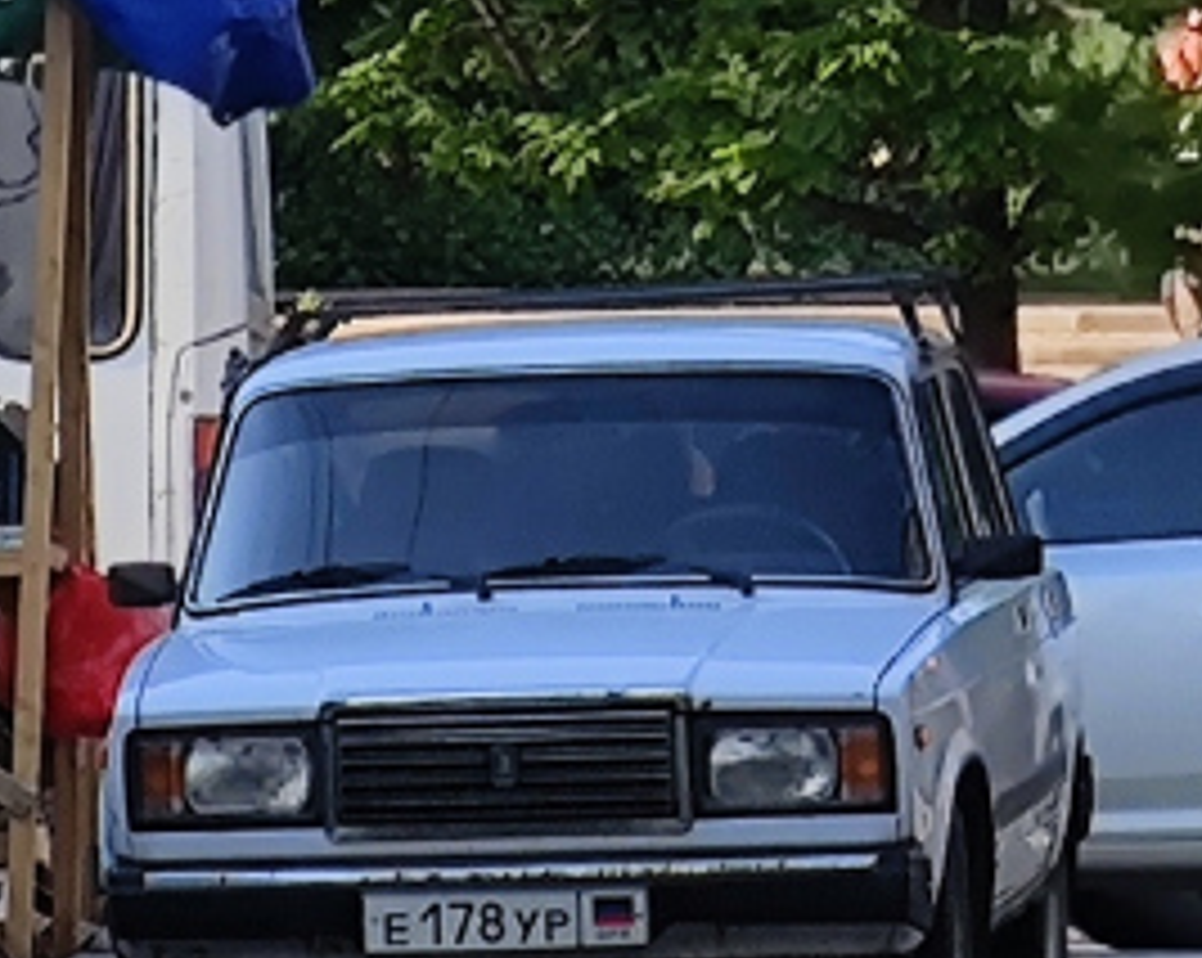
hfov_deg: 3.2
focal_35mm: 604
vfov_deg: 2.5
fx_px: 21463
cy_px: -839
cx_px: 2553
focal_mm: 22
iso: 50
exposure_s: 1/122
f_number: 4.1
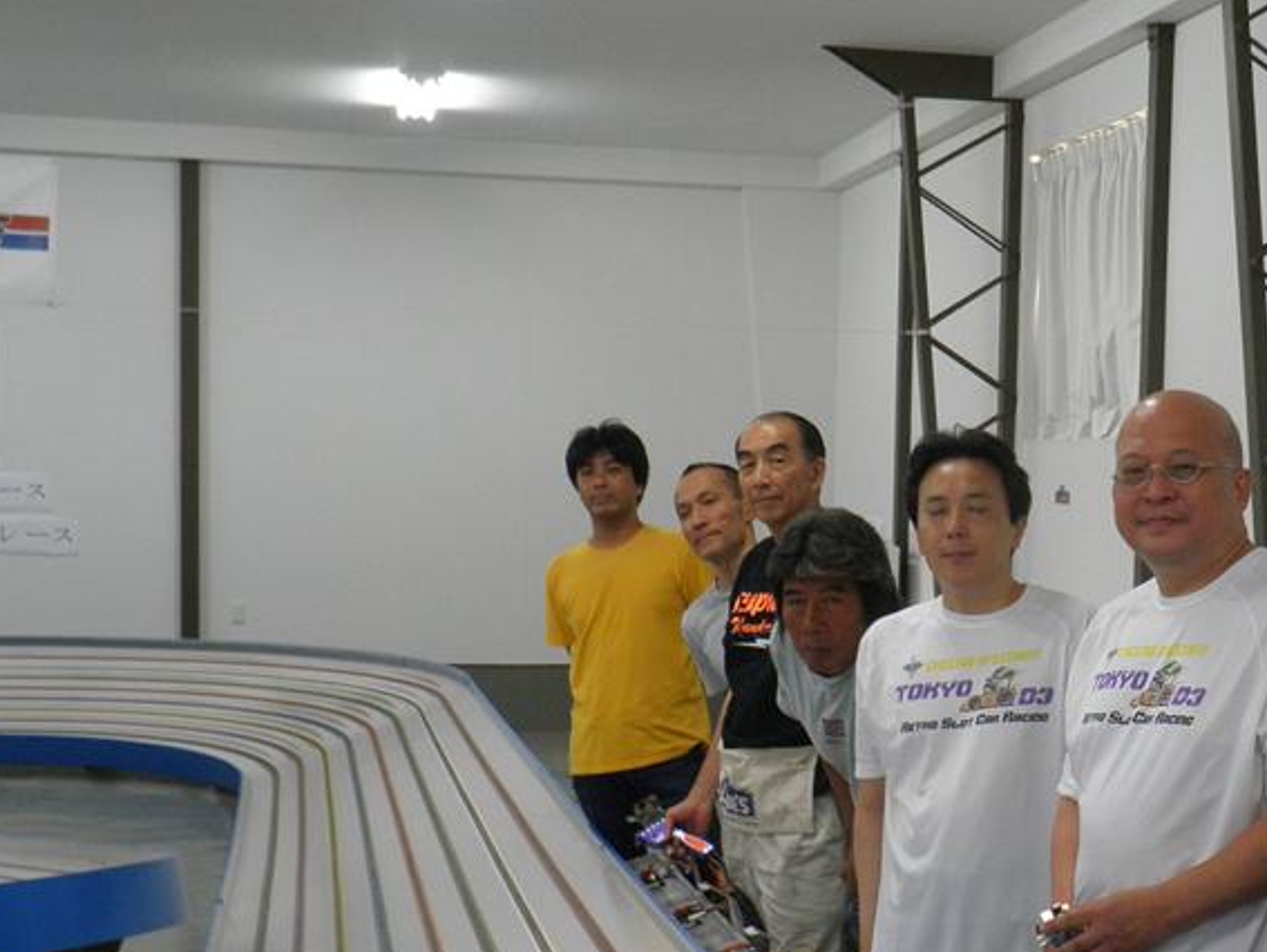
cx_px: 1082
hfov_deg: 25.7
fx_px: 2710
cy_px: 735
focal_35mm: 74
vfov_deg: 19.7
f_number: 3.9
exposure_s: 1/25
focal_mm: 7.3
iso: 200
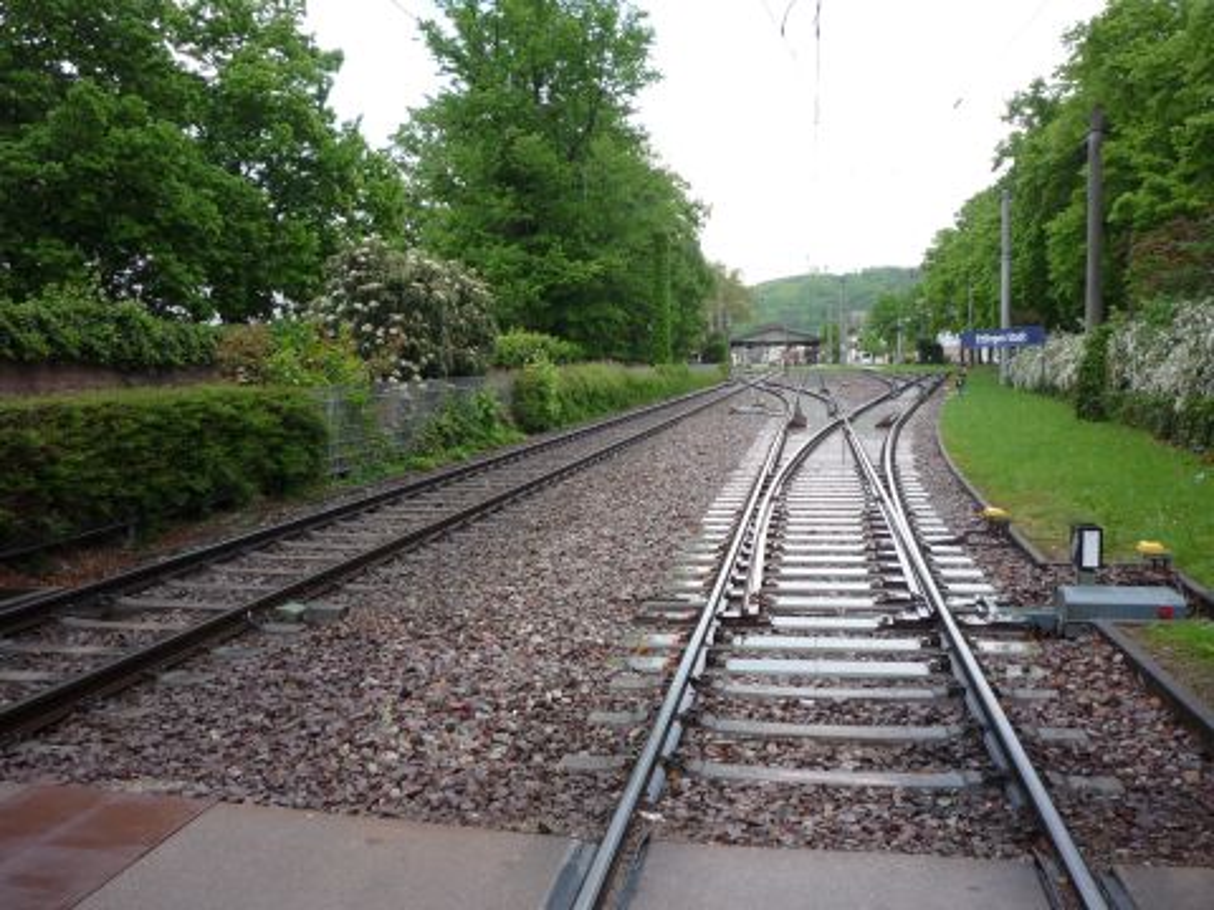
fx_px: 1122
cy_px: 455
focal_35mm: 32
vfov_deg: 44.2
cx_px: 607
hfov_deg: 56.8
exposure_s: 1/200
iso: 100
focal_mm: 5.2
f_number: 4
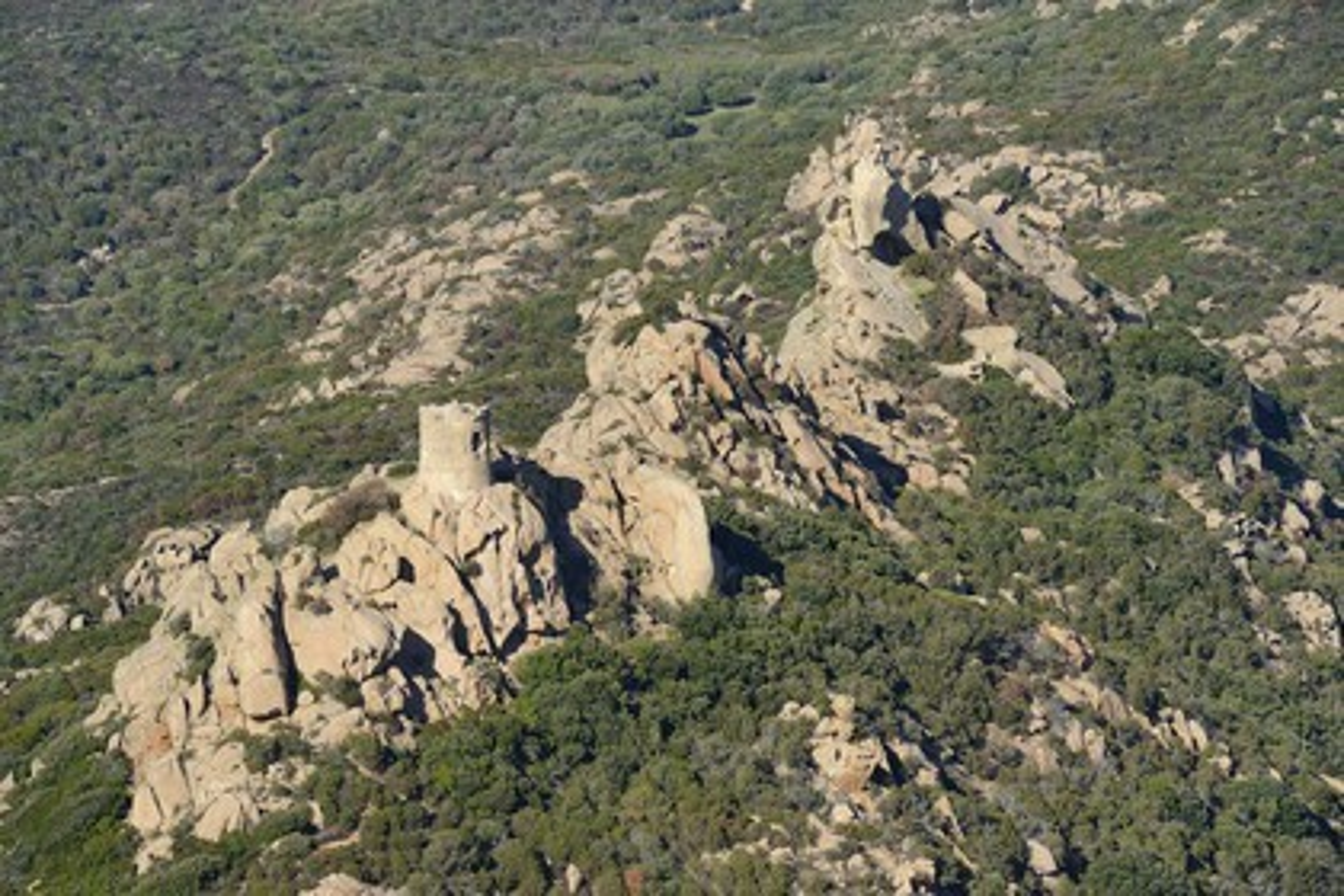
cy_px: 448
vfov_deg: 6.9
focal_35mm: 200
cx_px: 672
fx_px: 7466
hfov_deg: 10.3
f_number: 10
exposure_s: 1/800
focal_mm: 200
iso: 400
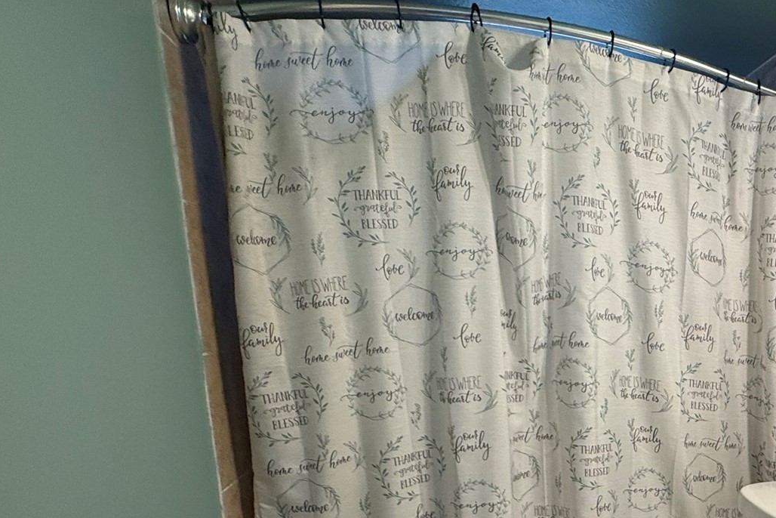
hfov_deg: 57.7
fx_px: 625
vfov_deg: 41.7
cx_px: 645
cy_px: 458
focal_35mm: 29
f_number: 2.2
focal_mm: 2.22
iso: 320
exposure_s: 1/120
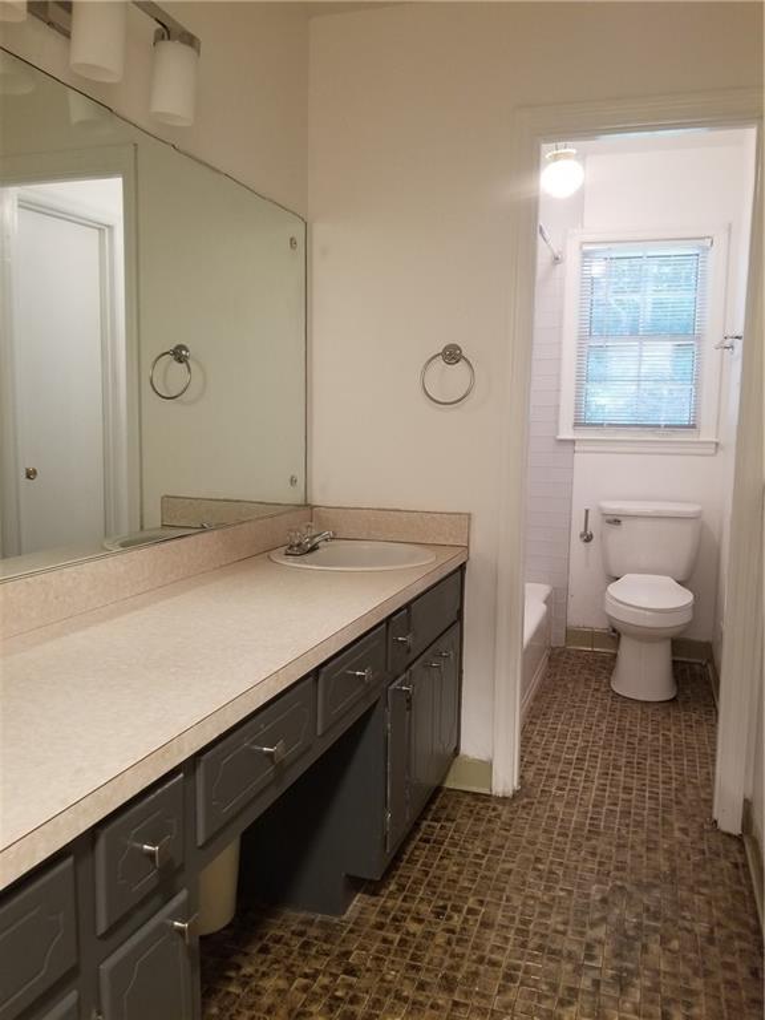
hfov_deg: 53.1
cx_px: 382
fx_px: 766
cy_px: 510
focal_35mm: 26
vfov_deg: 67.3
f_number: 1.7
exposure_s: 1/24
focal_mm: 4.25
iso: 250
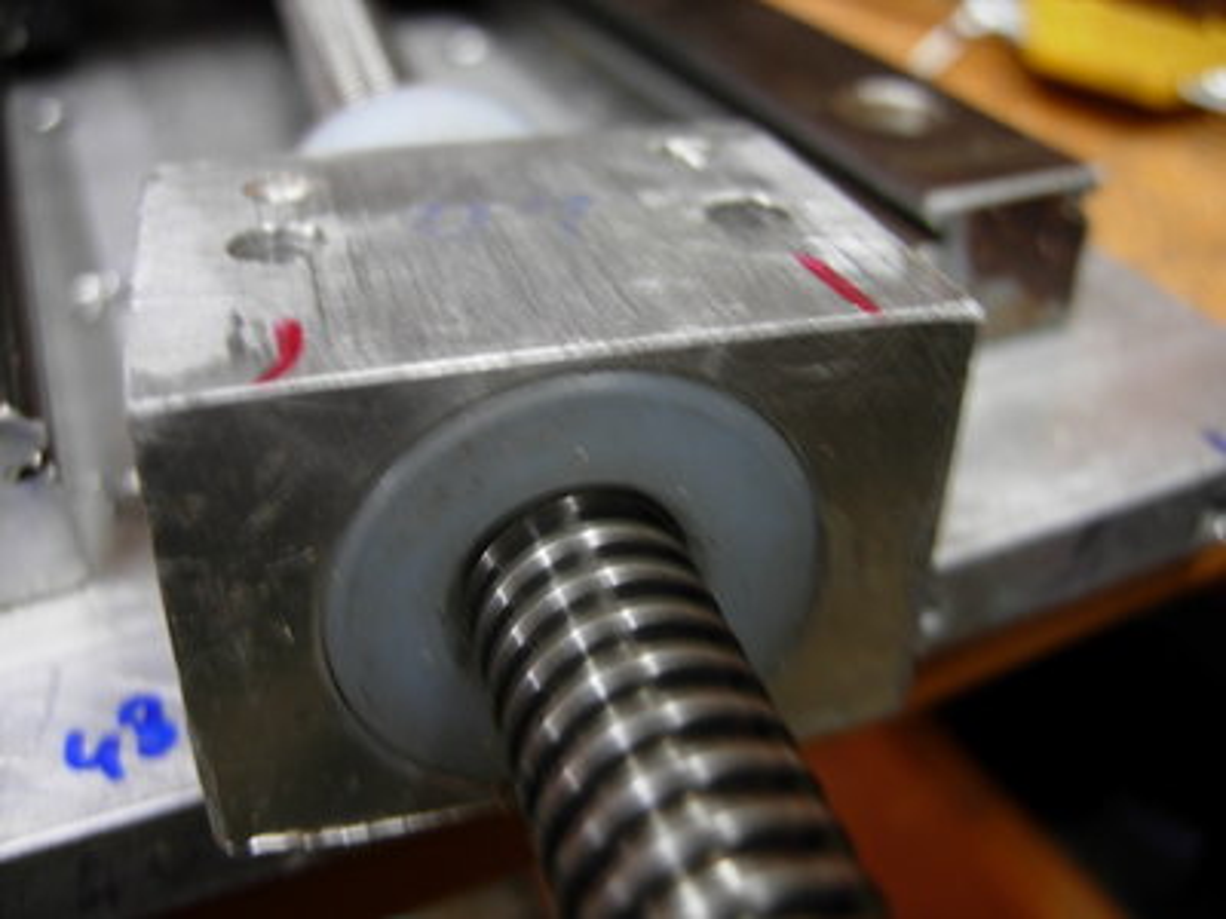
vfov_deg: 39.7
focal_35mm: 36
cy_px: 460
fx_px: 1275
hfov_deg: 51.4
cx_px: 613
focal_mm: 7.5
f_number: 2.7
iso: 66
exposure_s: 1/4
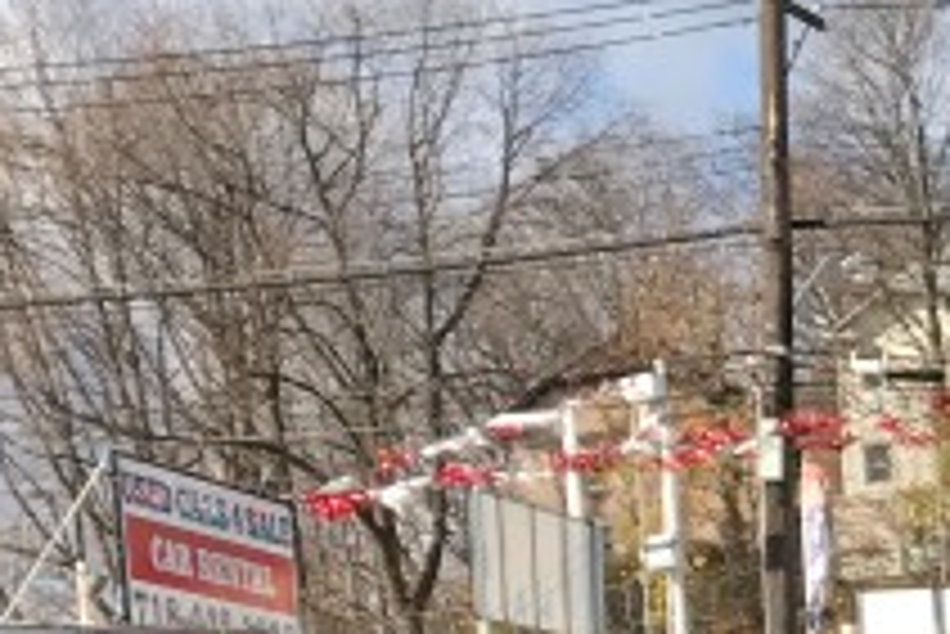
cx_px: 1243
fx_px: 3723
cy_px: 1511
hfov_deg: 14.0
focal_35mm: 141
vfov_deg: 8.8
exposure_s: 1/1546
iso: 20
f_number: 1.8
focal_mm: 3.99
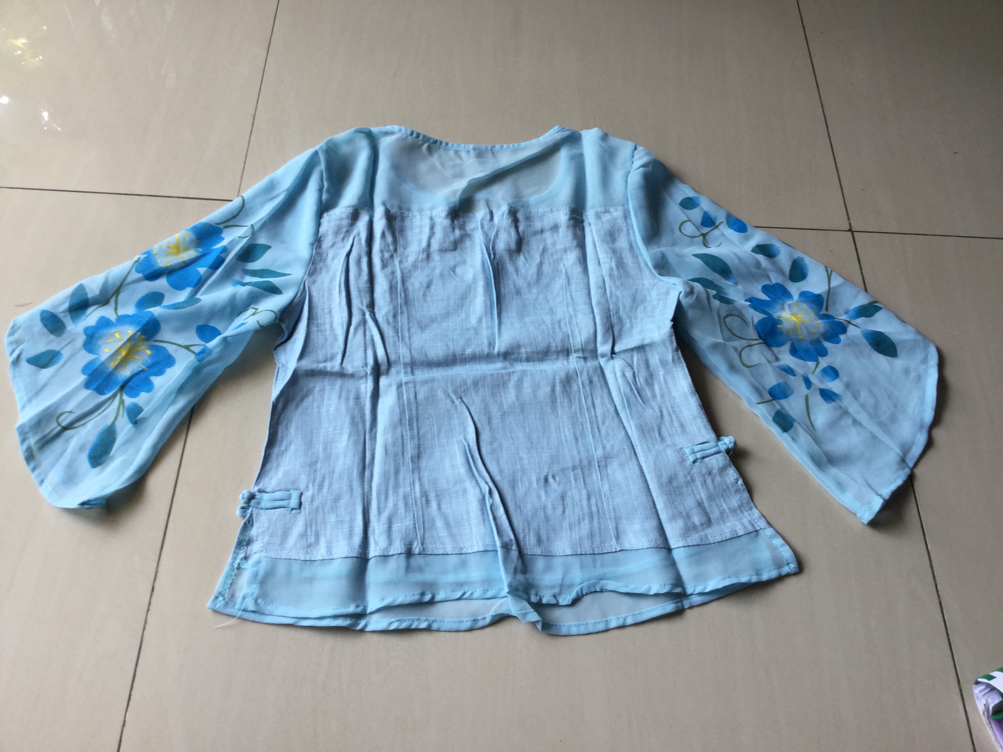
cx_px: 502
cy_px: 376
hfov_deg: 58.4
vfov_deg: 45.4
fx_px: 898
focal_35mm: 31
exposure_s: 1/100
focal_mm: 3.3
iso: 40
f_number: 2.4
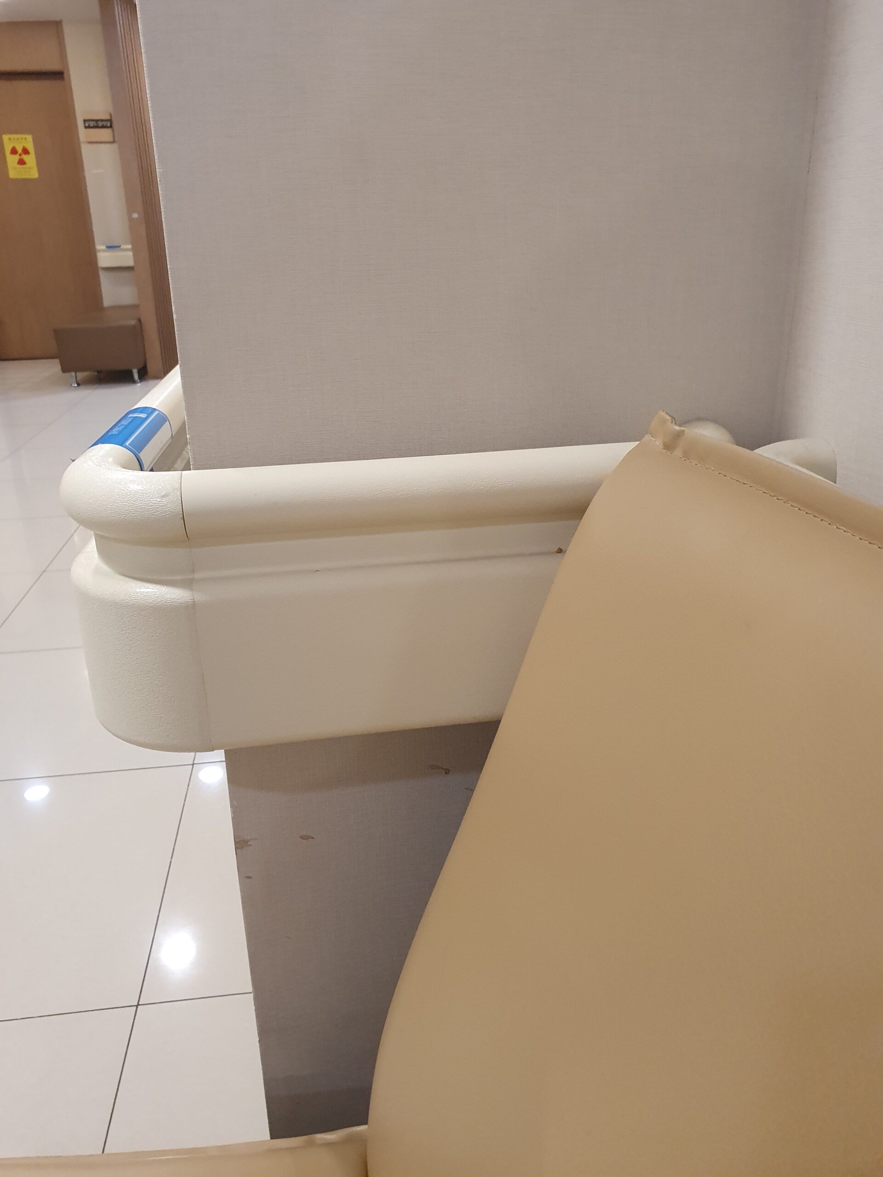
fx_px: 884
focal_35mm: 26
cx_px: 442
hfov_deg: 53.1
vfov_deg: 67.3
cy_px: 588
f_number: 2.4
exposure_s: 1/40
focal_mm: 4.32
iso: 400
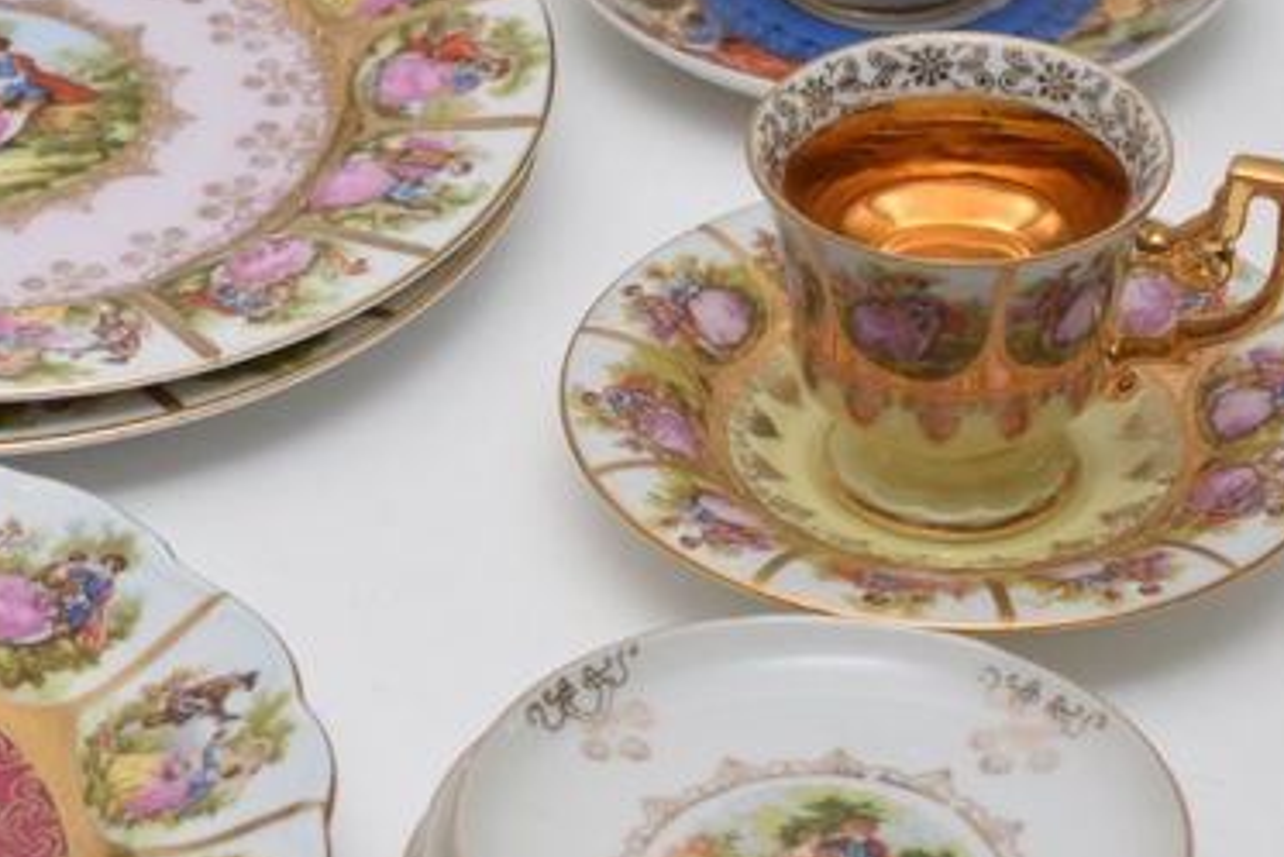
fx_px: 7897
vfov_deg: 6.2
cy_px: 298
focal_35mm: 221
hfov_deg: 9.2
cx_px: -28
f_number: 5.6
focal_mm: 55
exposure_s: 1/100
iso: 800
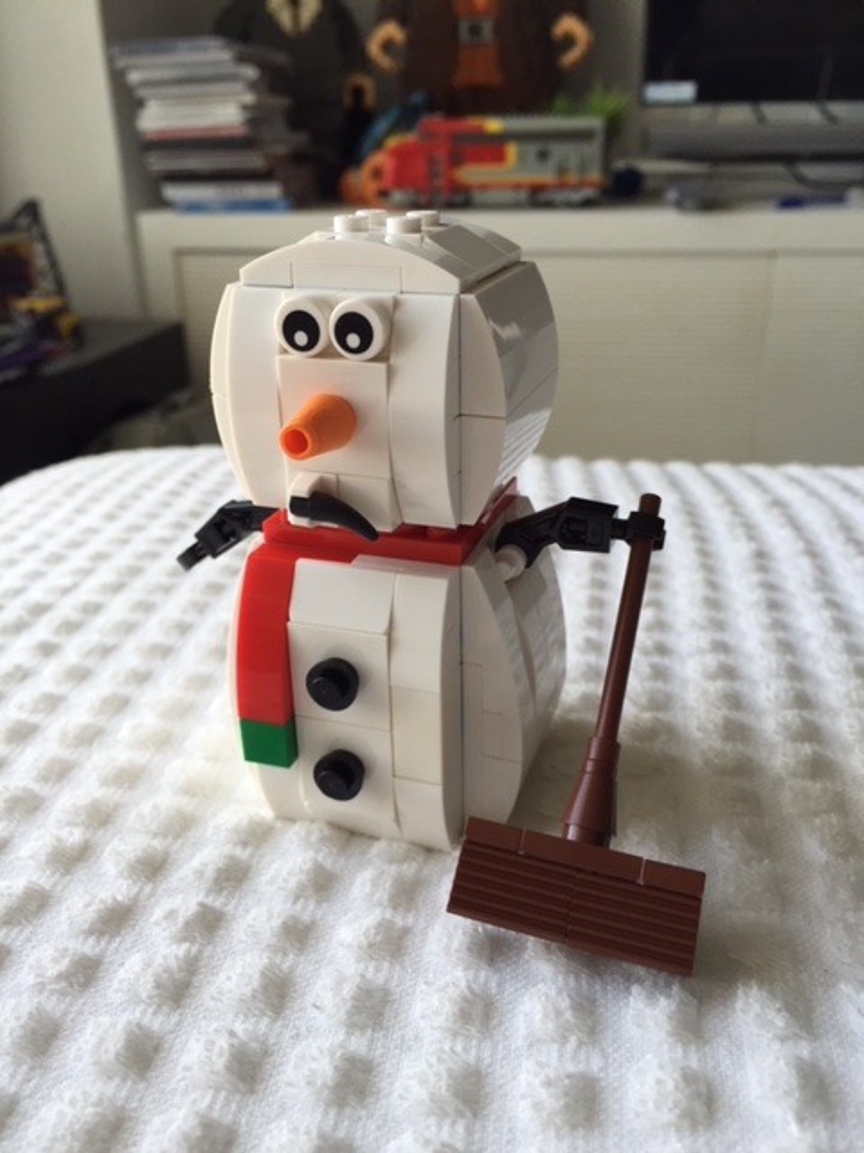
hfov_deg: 48.2
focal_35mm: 29
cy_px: 576
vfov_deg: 61.7
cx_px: 432
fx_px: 965
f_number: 2.2
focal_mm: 4.15
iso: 50
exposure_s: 1/120
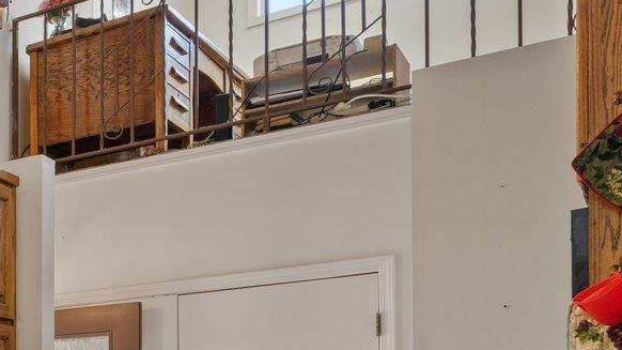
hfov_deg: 26.8
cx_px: -281
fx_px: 973
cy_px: 483
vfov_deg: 18.6
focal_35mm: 59
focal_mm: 16
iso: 400
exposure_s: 1/3
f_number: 8
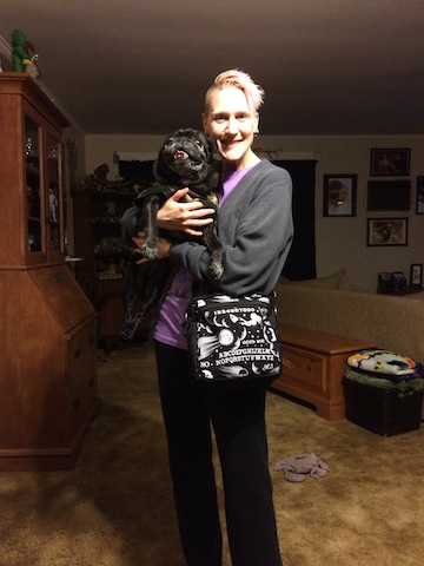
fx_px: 474
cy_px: 283
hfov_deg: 48.2
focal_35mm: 29
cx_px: 212
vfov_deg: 61.7
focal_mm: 4.15
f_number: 2.2
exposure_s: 1/15
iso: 320
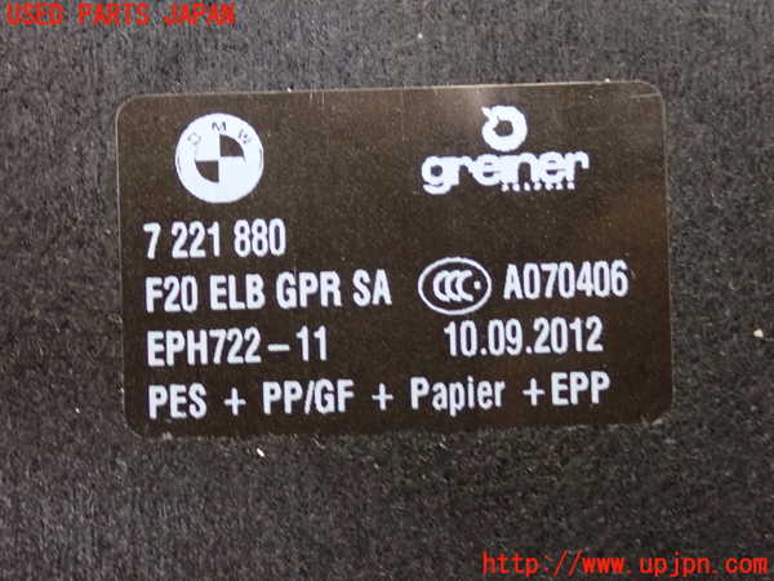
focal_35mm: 67
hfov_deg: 29.0
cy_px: 290
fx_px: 1498
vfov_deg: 21.9
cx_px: 387
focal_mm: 11.88
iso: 1250
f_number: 3.8
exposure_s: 1/15
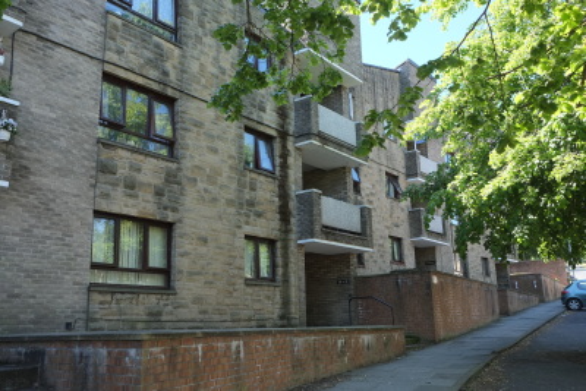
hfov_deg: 54.4
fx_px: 570
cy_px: 196
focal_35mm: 35
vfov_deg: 37.9
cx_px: 293
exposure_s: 1/150
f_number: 5.6
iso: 400
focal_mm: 23
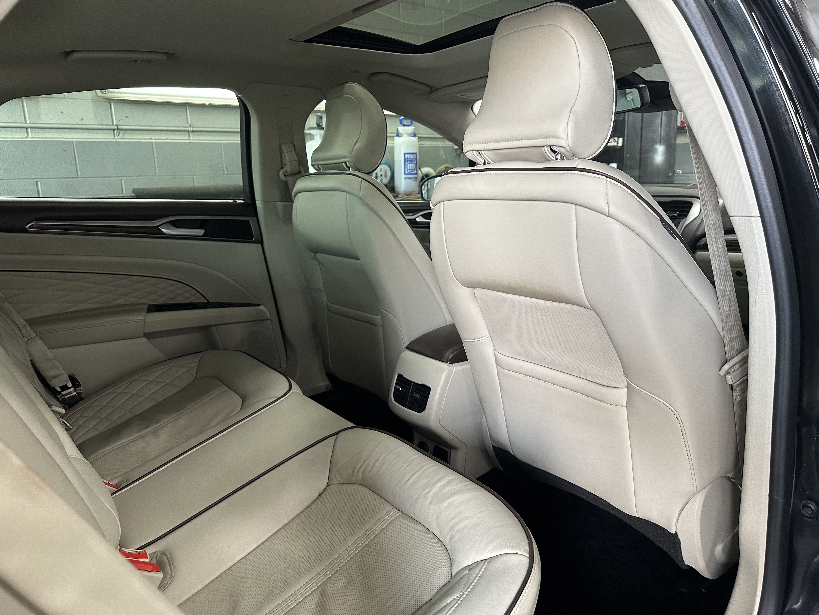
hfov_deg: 71.6
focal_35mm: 24
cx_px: 410
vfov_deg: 56.8
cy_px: 308
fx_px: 568
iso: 200
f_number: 1.78
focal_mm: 6.86
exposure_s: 1/121
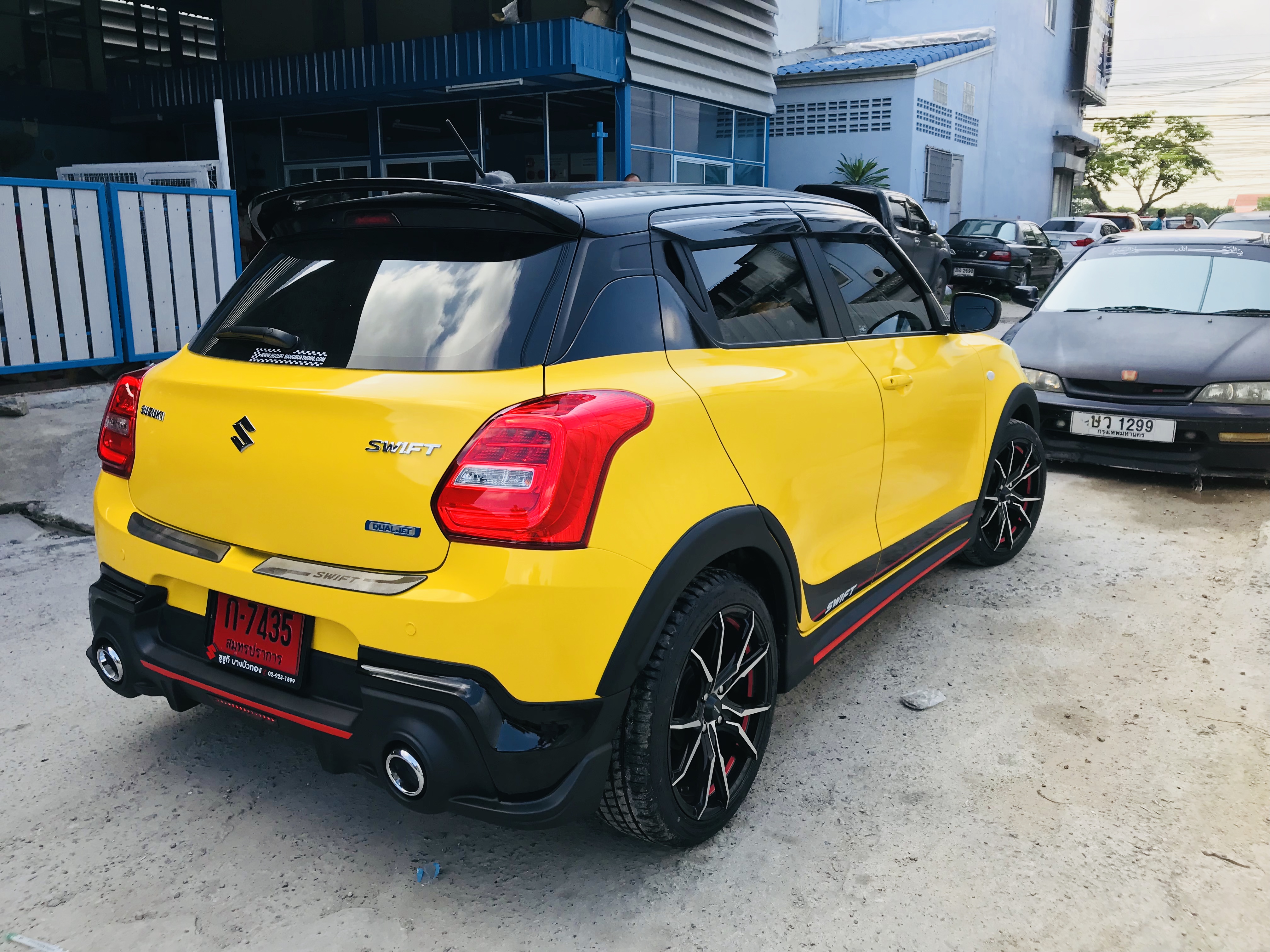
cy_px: 476
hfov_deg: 63.4
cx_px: 635
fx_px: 1027
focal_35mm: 28
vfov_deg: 49.7
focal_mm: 3.99
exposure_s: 1/397
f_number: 1.8
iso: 20
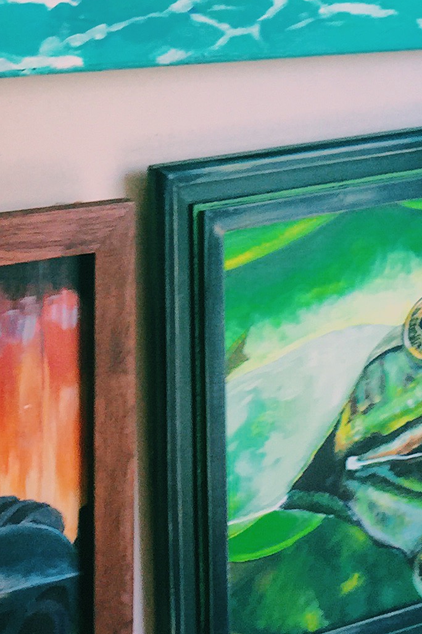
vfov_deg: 20.6
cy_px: 1
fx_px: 1688
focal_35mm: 96
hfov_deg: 14.2
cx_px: 114
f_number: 2.2
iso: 40
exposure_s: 1/120
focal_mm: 4.15
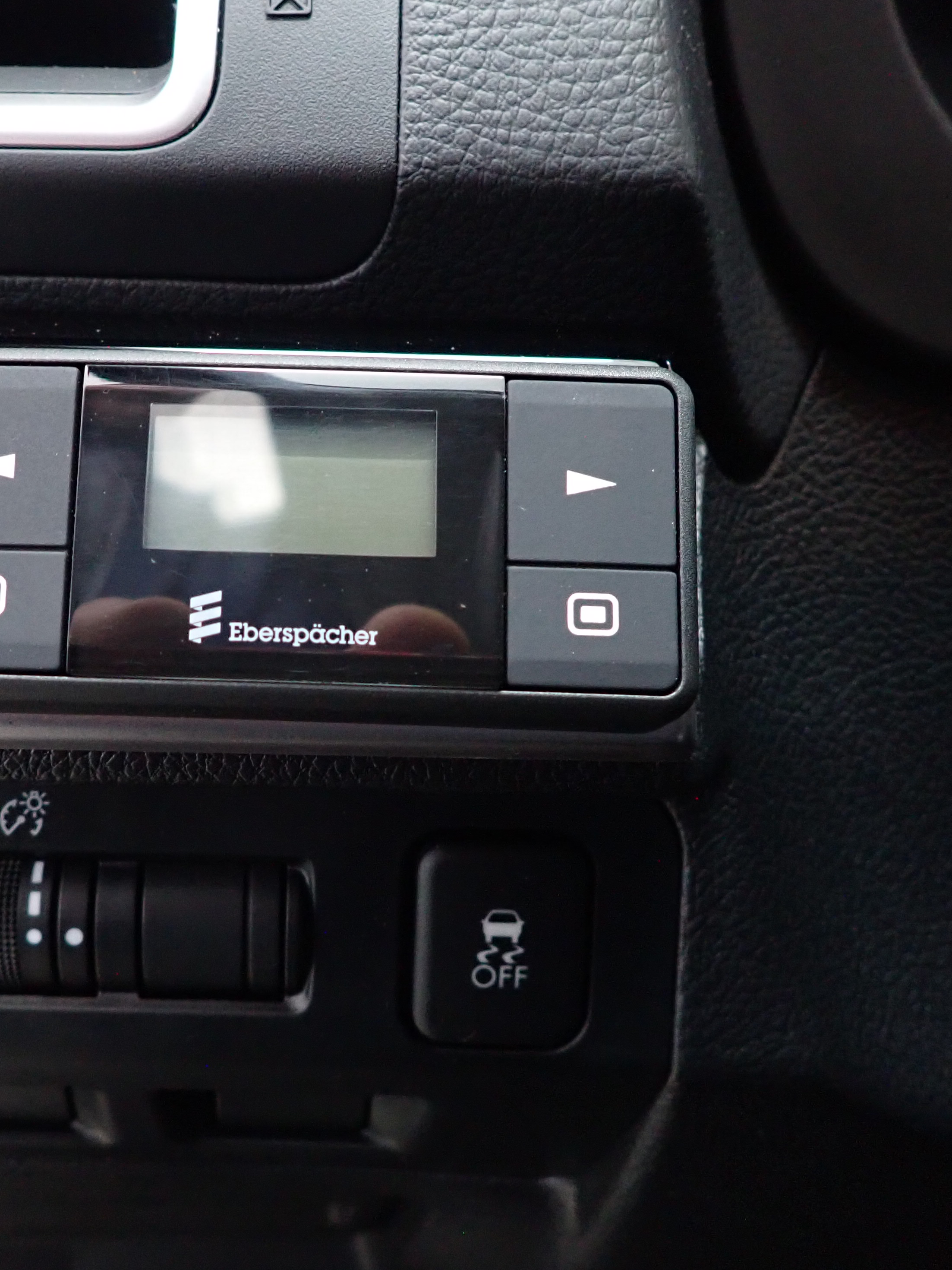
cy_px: 630
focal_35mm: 34
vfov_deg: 54.0
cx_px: 297
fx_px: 1247
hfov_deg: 41.1
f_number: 2
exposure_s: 1/25
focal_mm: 4.5
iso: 800
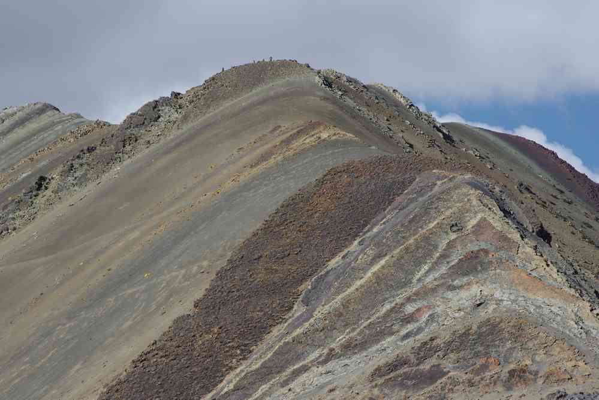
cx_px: 300
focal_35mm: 225
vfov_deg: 6.1
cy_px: 200
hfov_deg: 9.1
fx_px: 3743
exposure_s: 1/200
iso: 200
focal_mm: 150
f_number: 9
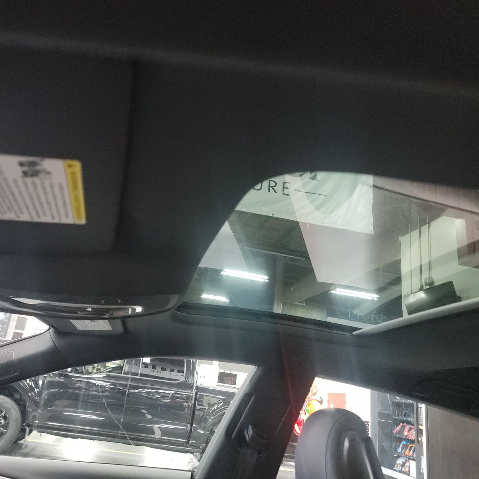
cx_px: 202
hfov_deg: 55.4
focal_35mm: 29
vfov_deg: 55.6
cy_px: 235
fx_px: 454
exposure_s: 1/59
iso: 2859
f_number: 1.8
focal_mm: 6.7
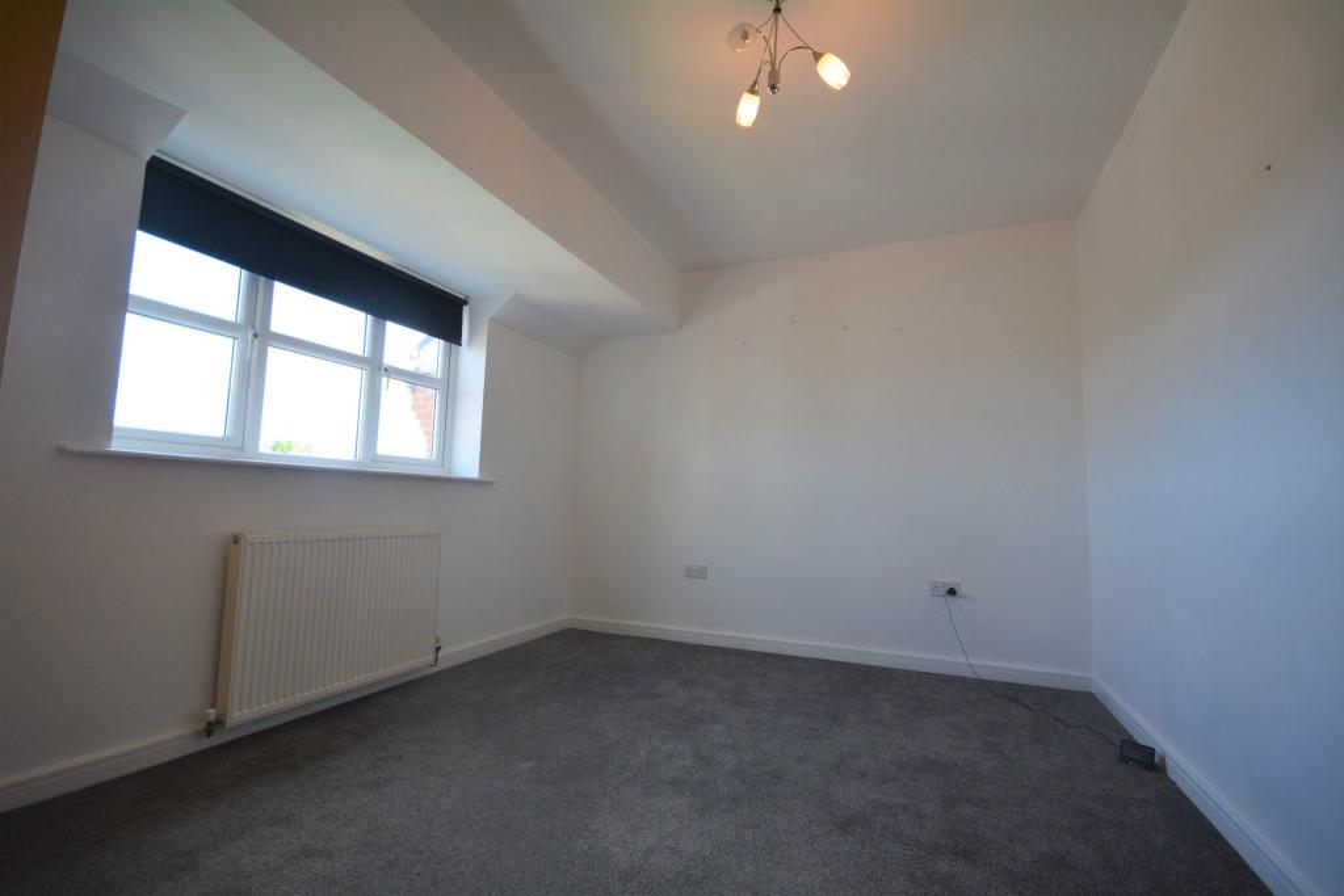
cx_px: 672
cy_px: 448
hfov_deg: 100.4
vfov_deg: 77.3
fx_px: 560
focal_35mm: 15
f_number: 5.6
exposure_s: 1/125
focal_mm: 10
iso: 400
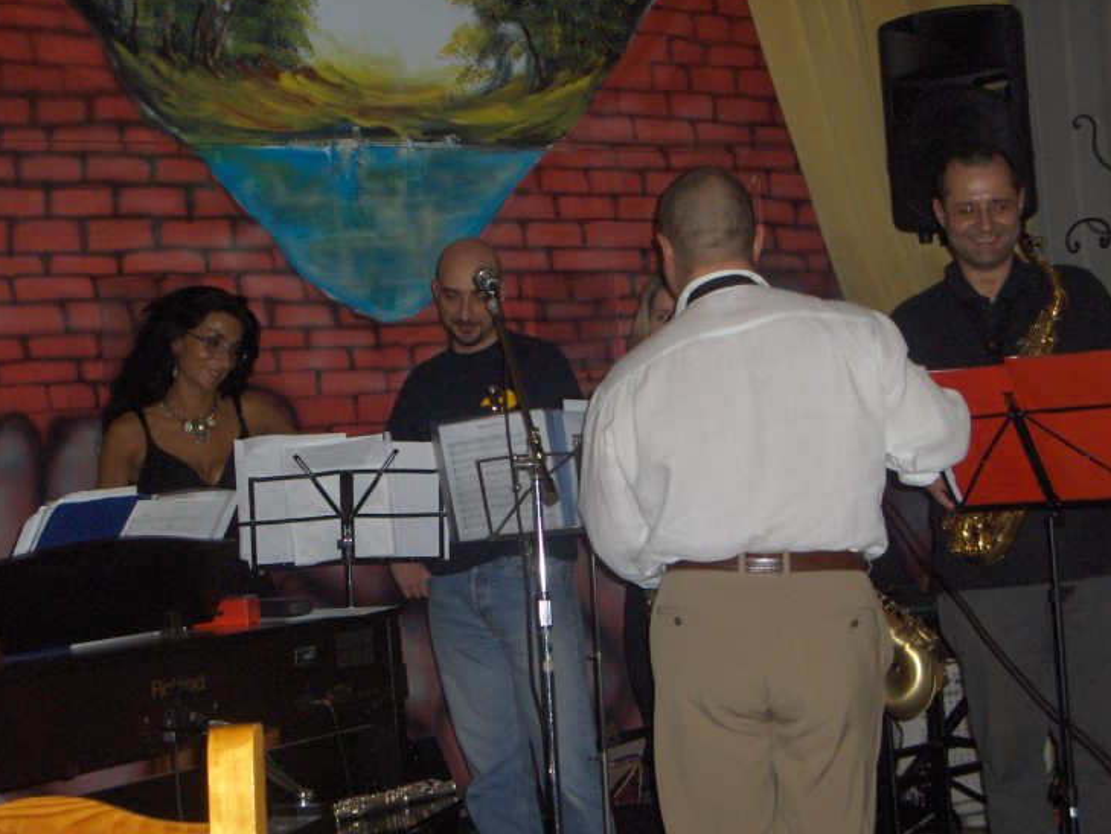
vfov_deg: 21.6
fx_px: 2183
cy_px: 438
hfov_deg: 28.6
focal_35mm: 68
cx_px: 578
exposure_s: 1/90
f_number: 3.5
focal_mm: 10.19
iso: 189
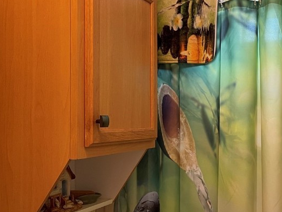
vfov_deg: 29.7
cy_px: 109
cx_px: 244
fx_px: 399
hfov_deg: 36.9
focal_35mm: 49
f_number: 1.6
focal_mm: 5.1
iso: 160
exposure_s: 1/60
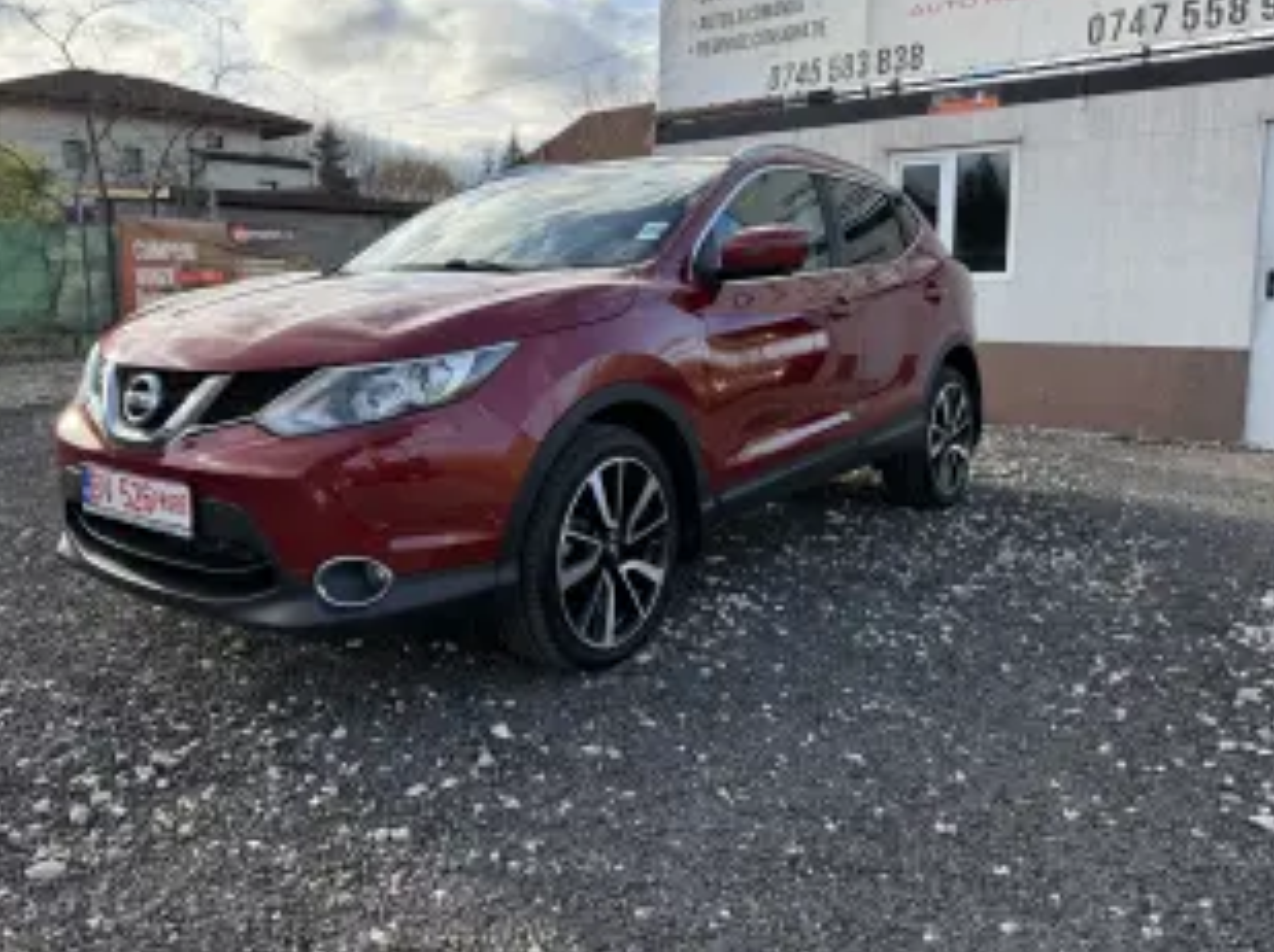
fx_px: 1029
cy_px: 400
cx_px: 561
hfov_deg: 63.3
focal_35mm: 28
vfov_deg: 49.5
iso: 100
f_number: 1.78
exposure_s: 1/1770
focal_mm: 6.76
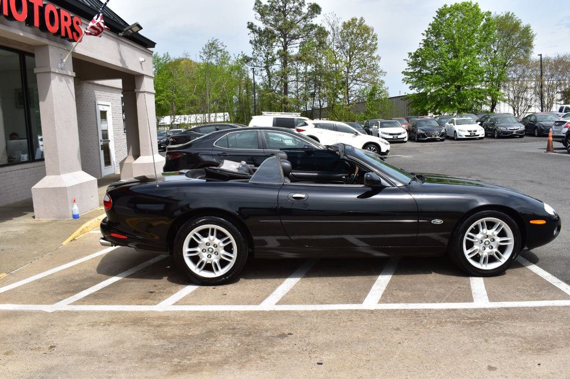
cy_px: 190
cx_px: 285
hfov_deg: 61.9
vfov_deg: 43.6
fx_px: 475
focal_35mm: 30
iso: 320
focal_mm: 20
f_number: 11
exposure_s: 1/500
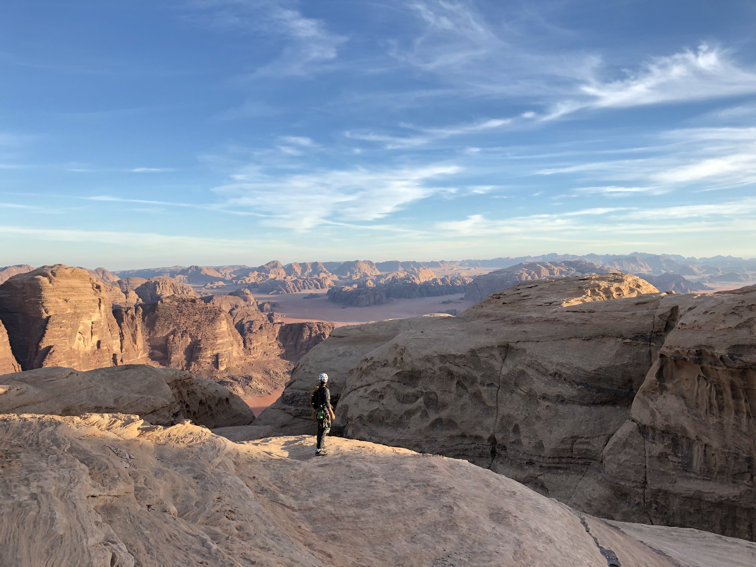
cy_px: 284
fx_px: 633
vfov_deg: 48.2
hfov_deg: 61.7
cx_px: 378
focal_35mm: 29
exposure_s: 1/362
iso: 20
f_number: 1.8
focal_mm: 3.99
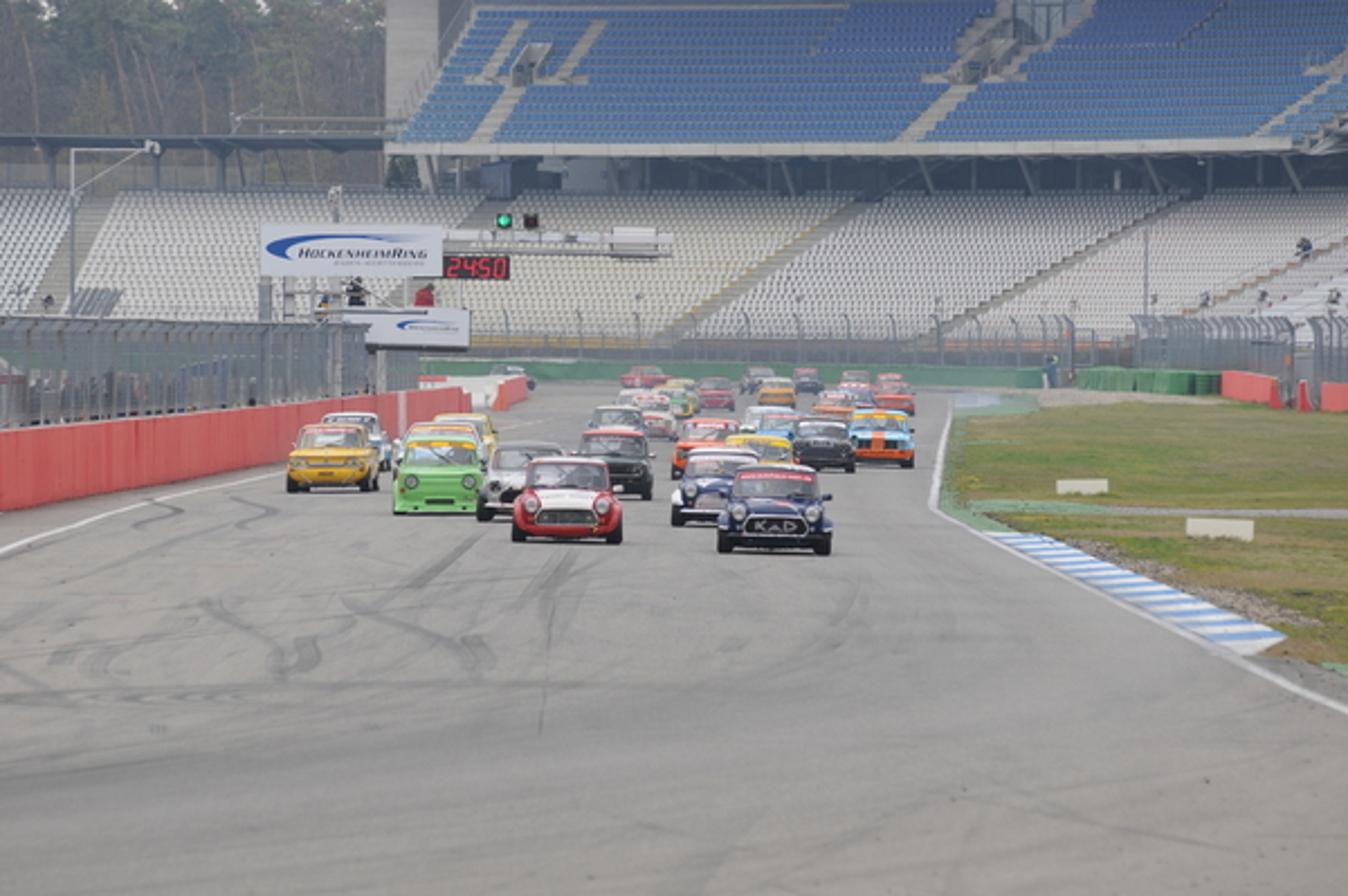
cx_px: 674
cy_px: 448
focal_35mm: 300
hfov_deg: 6.9
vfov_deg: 4.6
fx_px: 11224
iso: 200
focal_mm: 200
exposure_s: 1/640
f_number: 4
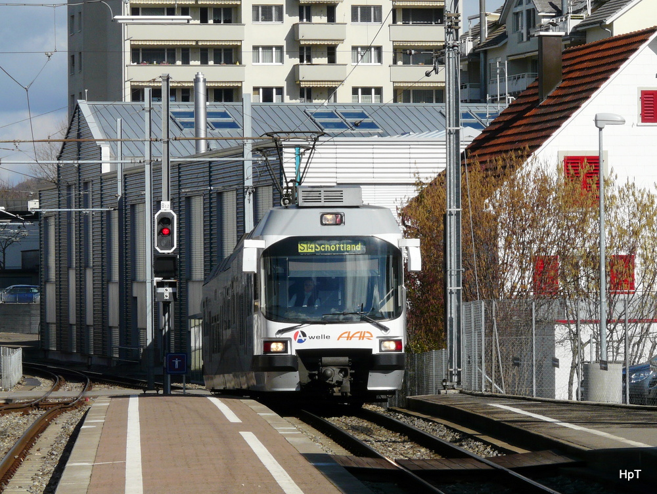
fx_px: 3193
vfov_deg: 8.9
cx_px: 328
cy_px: 247
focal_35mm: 168
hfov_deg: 11.7
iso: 100
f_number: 7.1
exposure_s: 1/500
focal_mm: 27.6
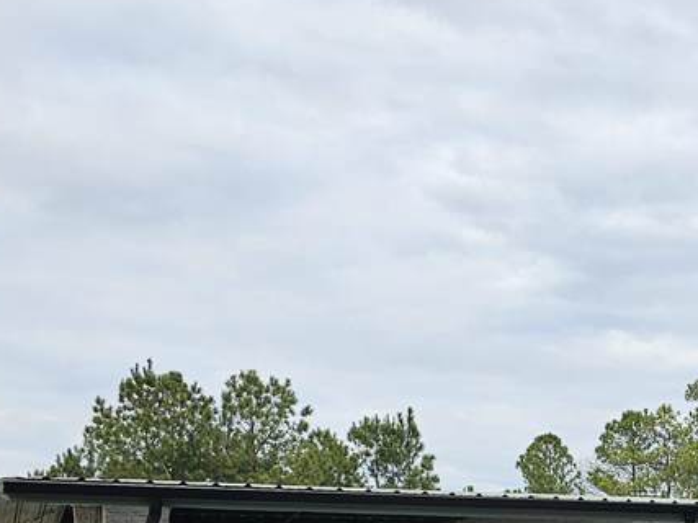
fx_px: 1391
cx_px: 842
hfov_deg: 25.3
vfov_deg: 19.8
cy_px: 657
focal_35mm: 69
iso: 10
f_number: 1.7
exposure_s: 1/180
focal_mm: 6.3
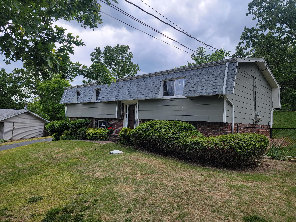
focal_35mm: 24
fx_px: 205
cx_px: 148
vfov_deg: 56.8
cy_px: 111
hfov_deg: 71.6
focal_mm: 6.7
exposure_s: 1/616
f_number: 1.8
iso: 16
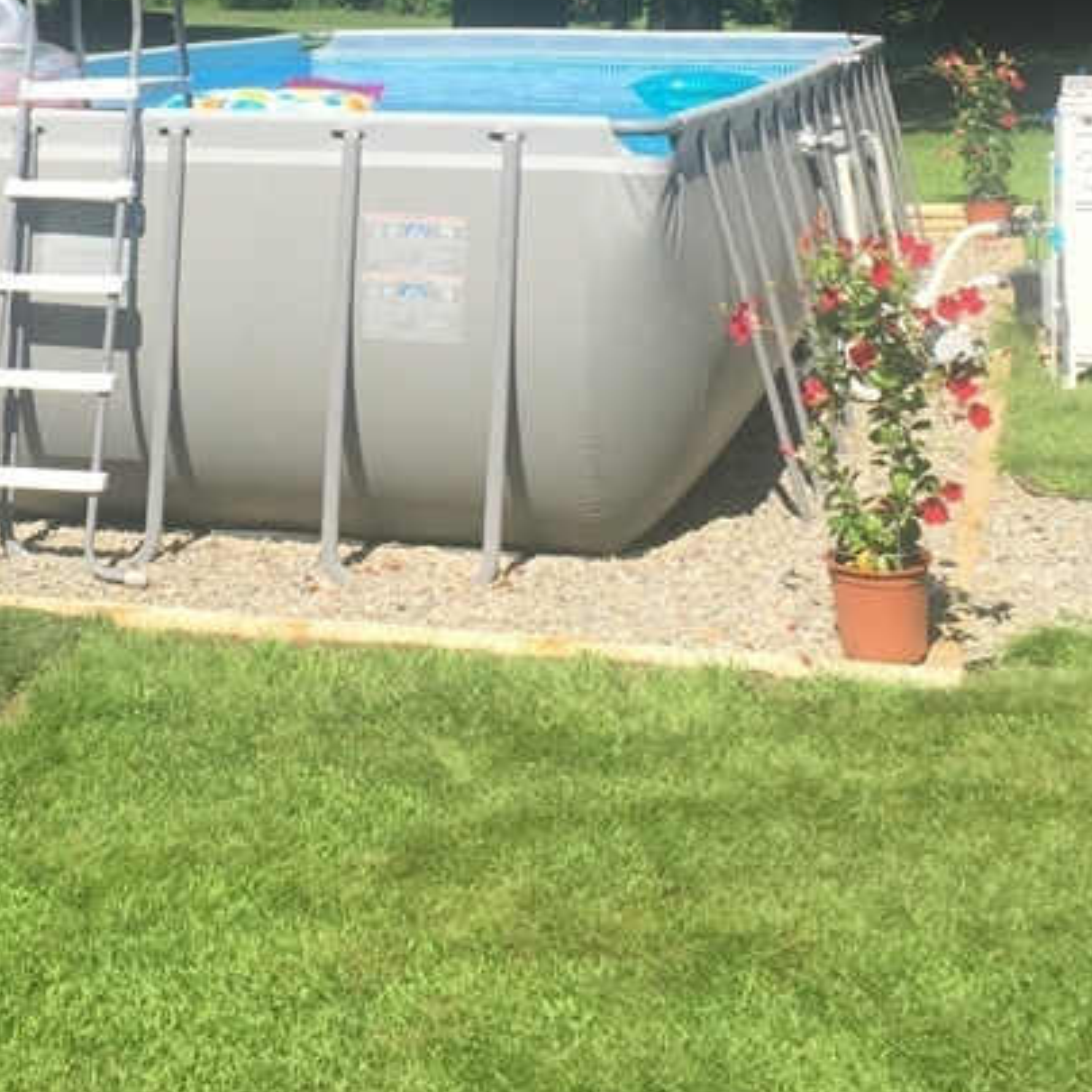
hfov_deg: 26.3
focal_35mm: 65
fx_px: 2320
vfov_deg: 25.5
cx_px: 319
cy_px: 65
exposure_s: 1/1721
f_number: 2.2
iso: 32
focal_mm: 4.15
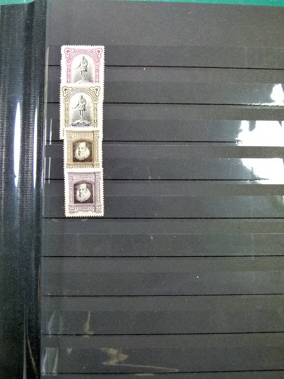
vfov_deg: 54.0
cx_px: 142
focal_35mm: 34
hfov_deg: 41.8
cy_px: 190
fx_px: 372
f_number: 3
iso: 400
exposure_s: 1/60
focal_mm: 6.2
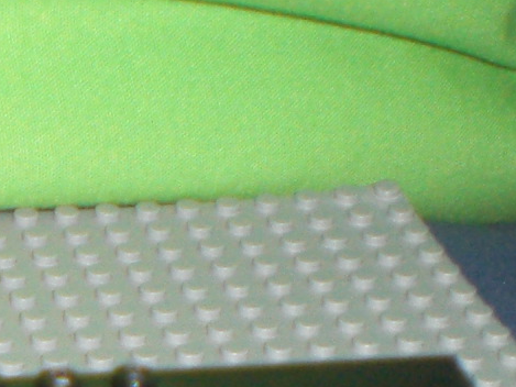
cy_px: 495
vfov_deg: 8.8
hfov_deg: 11.1
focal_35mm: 166
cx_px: -397
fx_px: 2475
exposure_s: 1/60
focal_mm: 6.3
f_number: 3.1
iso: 200
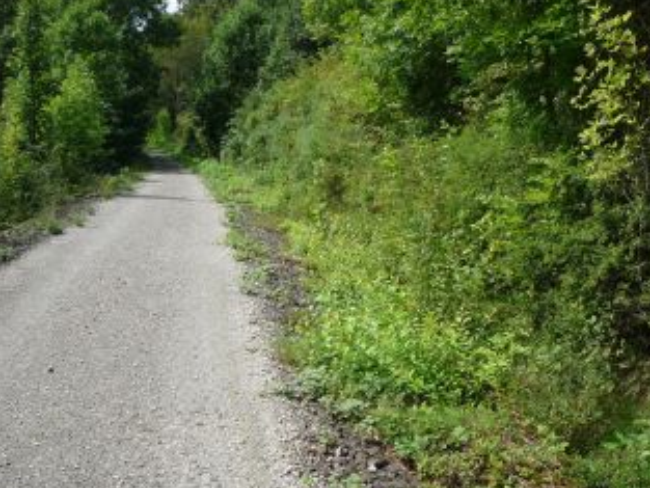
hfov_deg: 38.9
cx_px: 328
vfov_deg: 29.5
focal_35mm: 49
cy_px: 320
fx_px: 920
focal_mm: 5.2
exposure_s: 1/500
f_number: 4.5
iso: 100
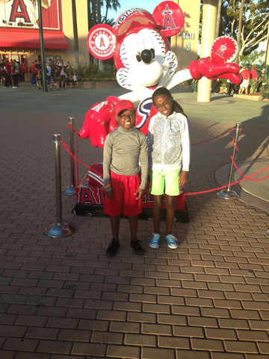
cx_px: 134
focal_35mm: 33
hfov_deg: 42.9
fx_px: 342
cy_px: 180
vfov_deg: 55.4
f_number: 2.4
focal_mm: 4.13
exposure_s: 1/467
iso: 80
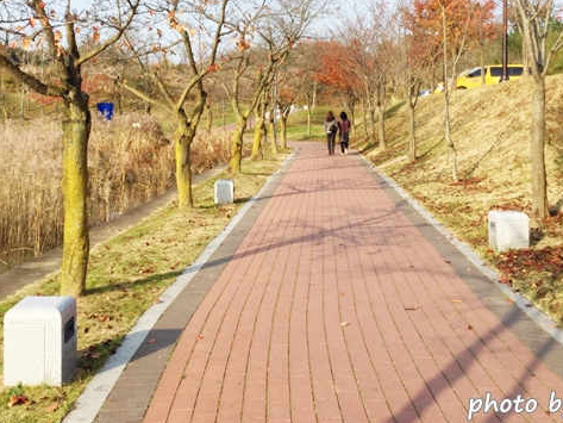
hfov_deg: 41.1
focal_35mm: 46
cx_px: 242
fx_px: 748
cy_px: 114
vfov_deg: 31.1
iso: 32
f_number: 2.2
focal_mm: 4.15
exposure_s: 1/1276
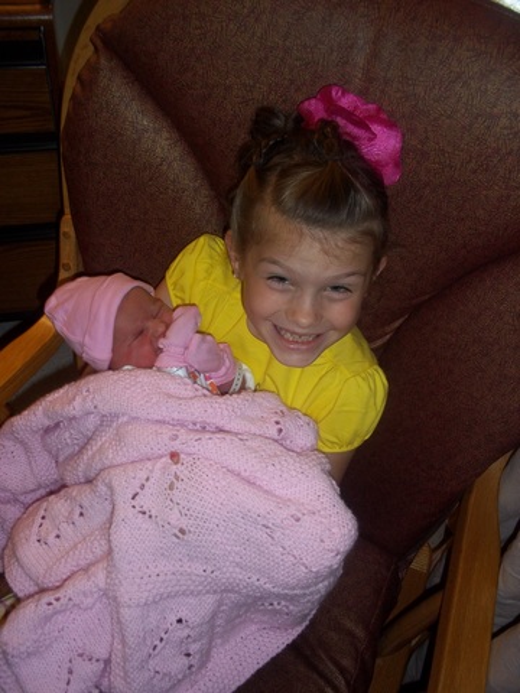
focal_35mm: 36
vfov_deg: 51.4
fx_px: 721
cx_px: 260
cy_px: 346
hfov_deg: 39.7
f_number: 3.1
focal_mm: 6.5
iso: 80
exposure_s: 1/30
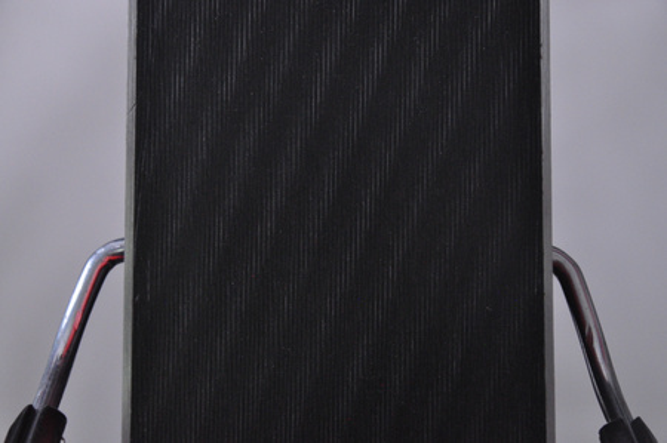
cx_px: 334
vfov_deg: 8.7
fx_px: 2915
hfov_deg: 13.1
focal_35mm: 158
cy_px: 222
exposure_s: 1/125
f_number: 9.5
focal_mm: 105
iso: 3200
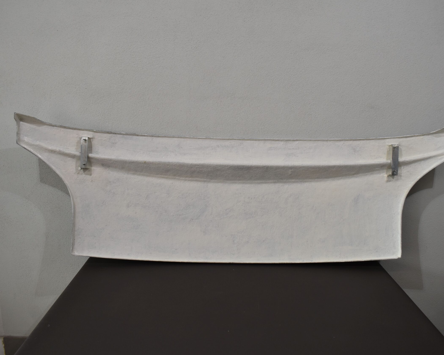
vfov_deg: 47.1
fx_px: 407
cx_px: 234
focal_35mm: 31
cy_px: 176
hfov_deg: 57.2
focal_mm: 18
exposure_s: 1/250
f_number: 5.6
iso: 360
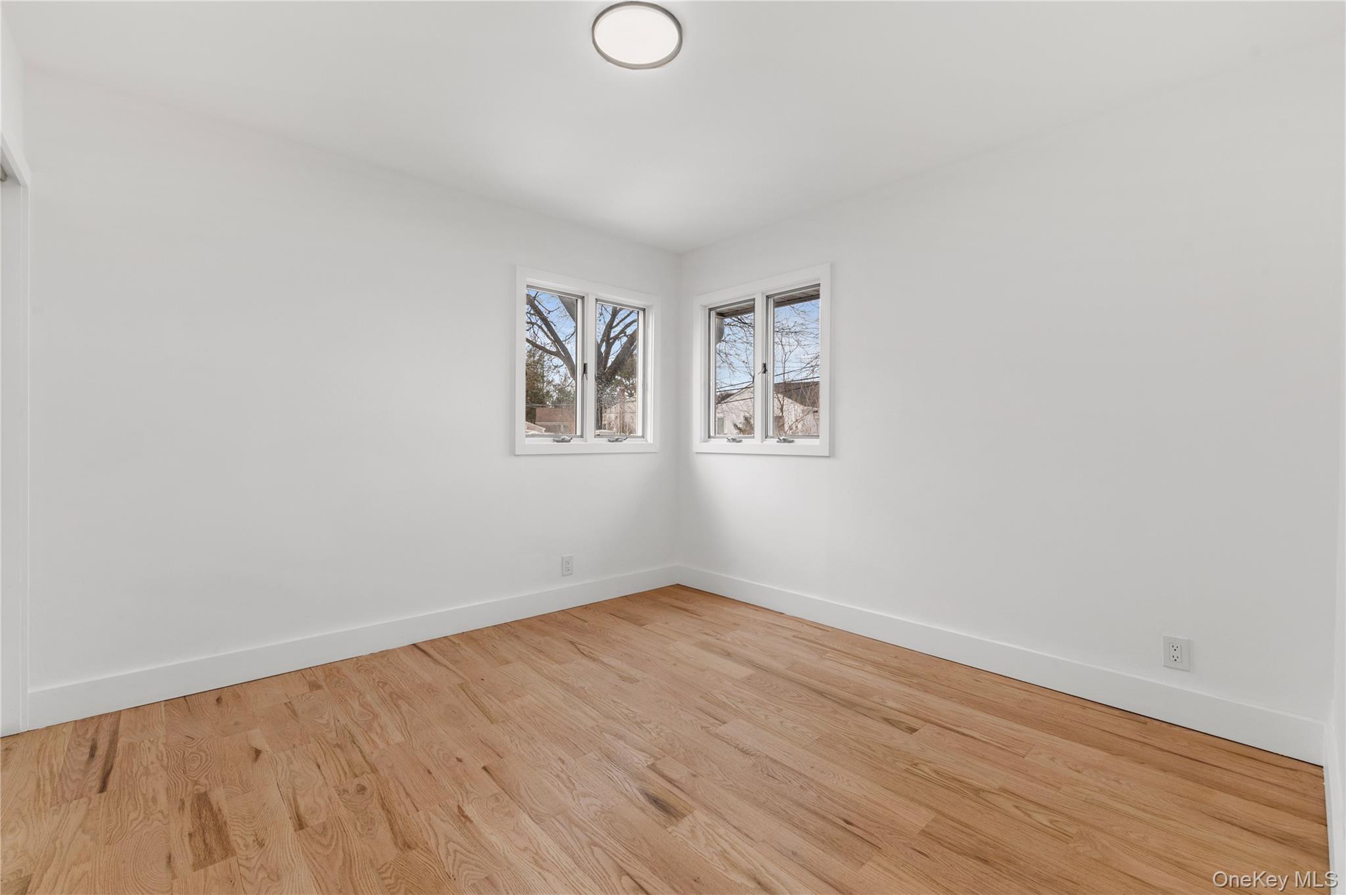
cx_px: 673
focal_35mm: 15
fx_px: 560
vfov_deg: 77.2
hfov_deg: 100.4
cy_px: 448
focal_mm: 15
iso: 500
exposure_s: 1/50
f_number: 8
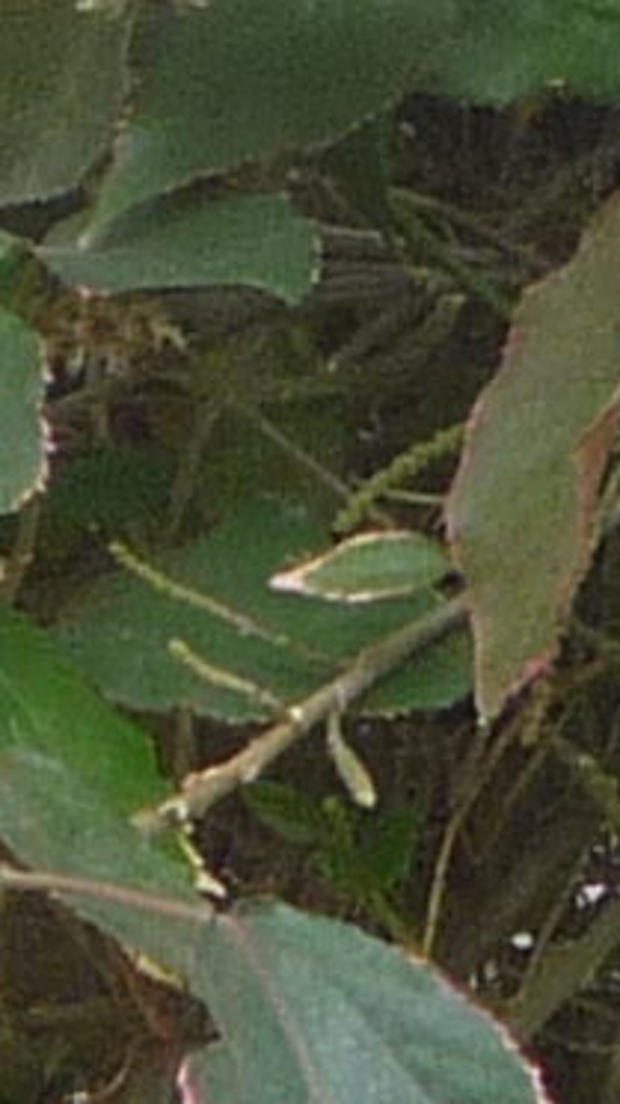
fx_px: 12462
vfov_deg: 5.0
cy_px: -617
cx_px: 1709
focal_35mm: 426
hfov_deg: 2.8
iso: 100
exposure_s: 1/100
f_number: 4.3
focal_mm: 7
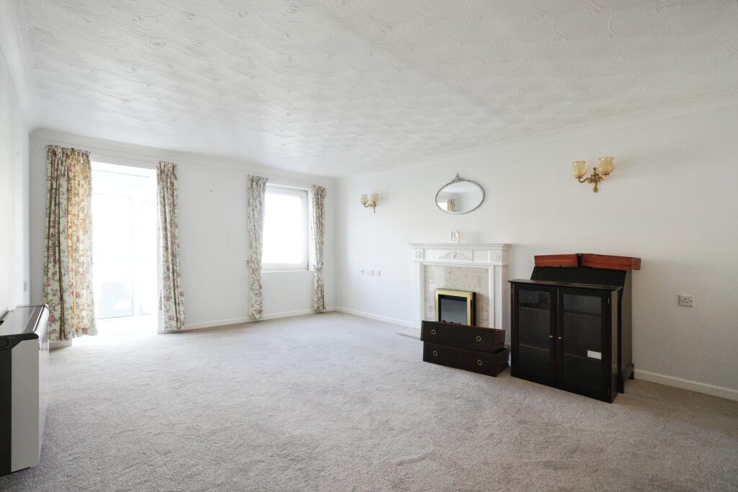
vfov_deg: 73.8
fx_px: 328
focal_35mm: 16
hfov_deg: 96.7
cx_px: 369
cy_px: 246
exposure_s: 1/50
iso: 2000
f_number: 9
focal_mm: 16
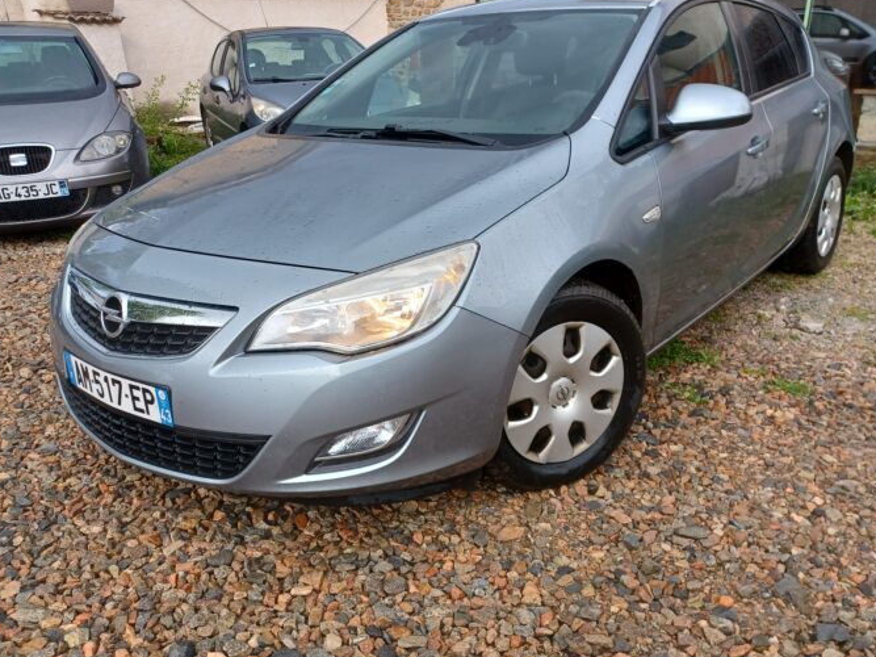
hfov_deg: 59.9
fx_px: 759
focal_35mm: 30
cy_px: 356
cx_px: 464
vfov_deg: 46.7
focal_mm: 4.6
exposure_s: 1/50
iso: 40
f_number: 1.8
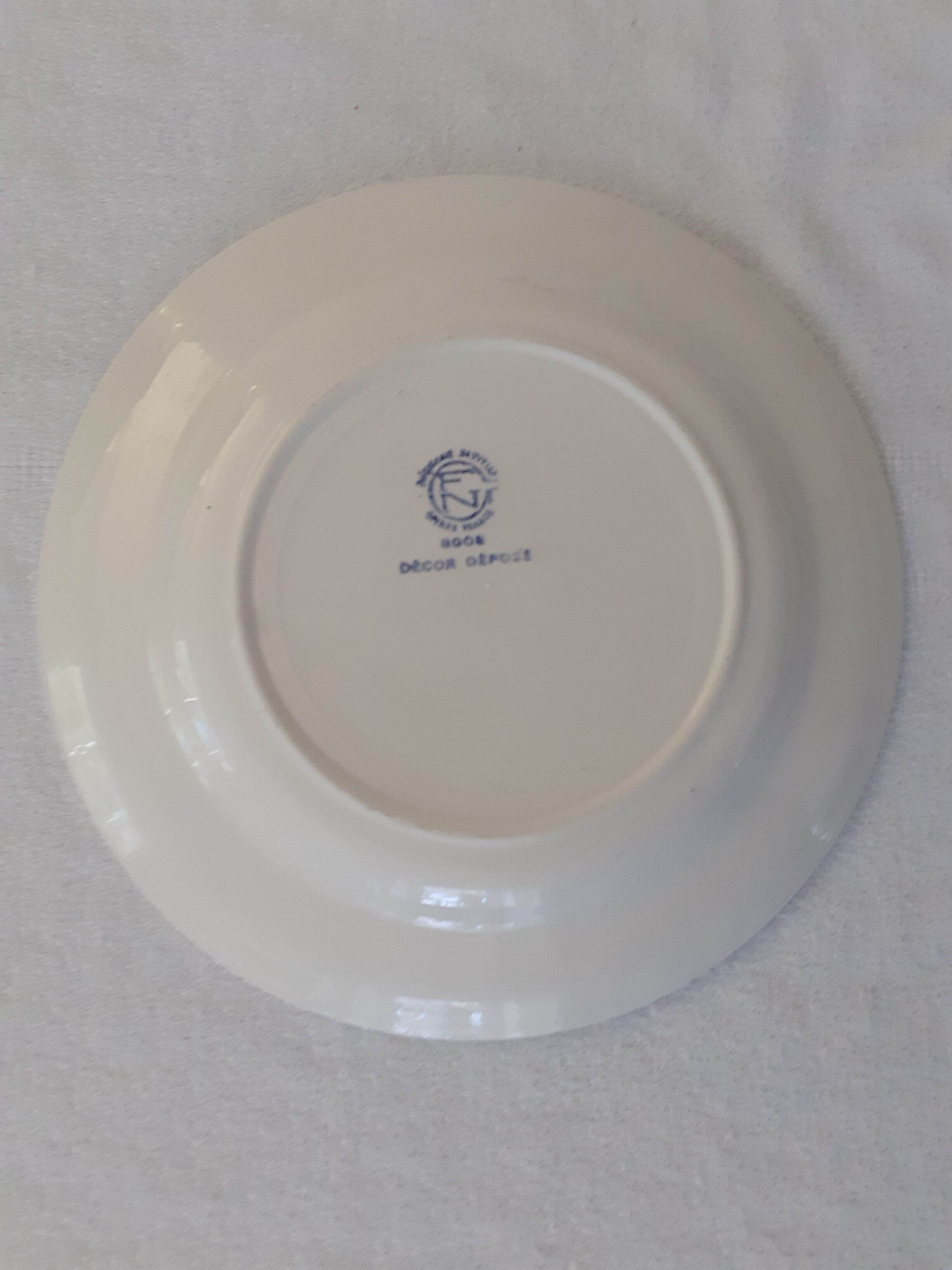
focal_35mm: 27
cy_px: 635
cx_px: 476
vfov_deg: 65.3
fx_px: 990
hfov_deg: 51.4
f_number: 1.9
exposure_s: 1/50
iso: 250
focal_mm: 3.6
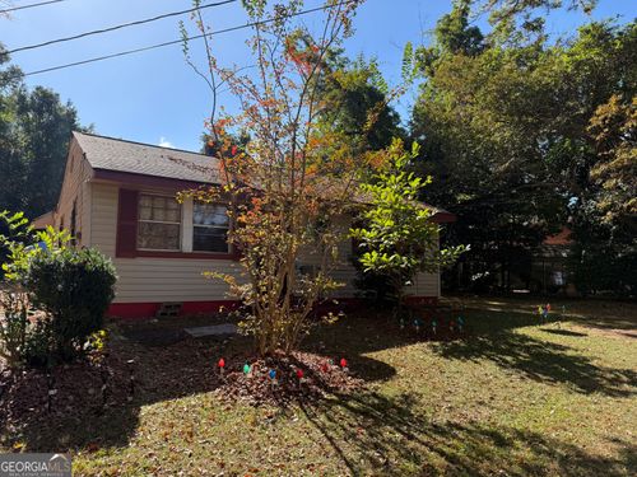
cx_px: 318
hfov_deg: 71.6
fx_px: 442
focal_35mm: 24
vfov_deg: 56.8
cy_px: 238
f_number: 1.78
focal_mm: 6.76
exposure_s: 1/2445
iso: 100
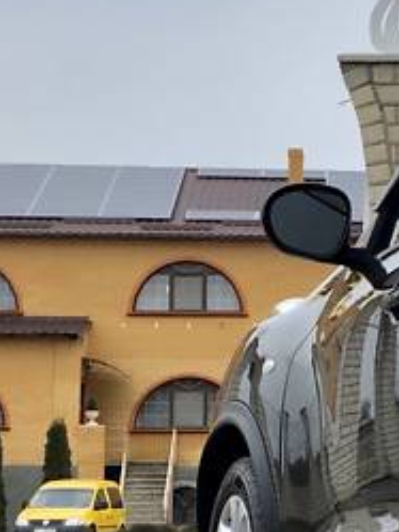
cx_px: 849
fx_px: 2564
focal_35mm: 167
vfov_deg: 11.8
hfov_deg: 8.4
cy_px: 308
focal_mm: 6
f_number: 2.4
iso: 16
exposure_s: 1/366
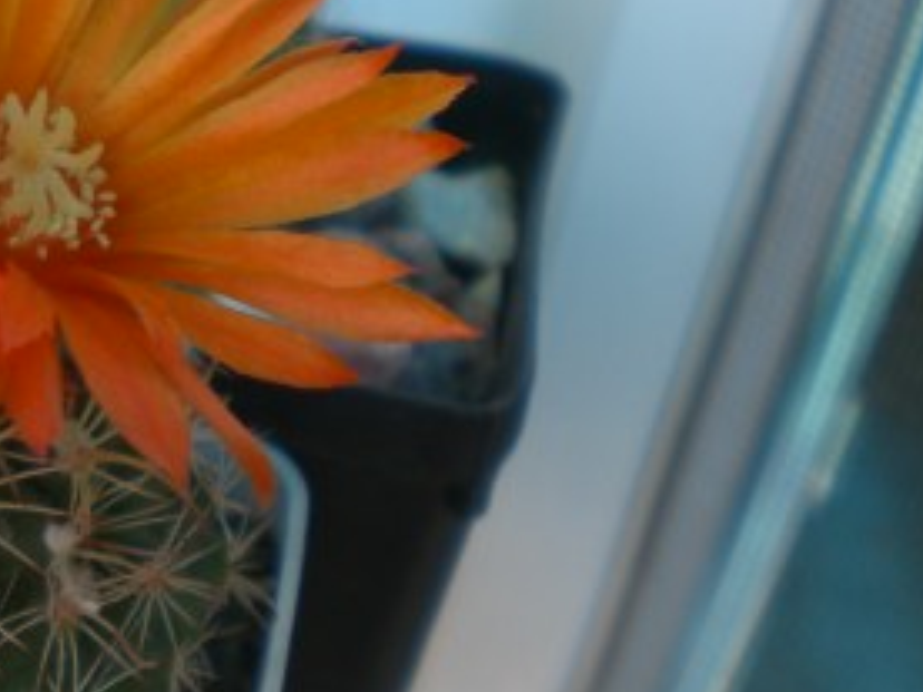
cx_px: -124
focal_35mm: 88
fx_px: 2346
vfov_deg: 16.8
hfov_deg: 21.0
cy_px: 401
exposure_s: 1/200
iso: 50
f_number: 3.1
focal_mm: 6.3
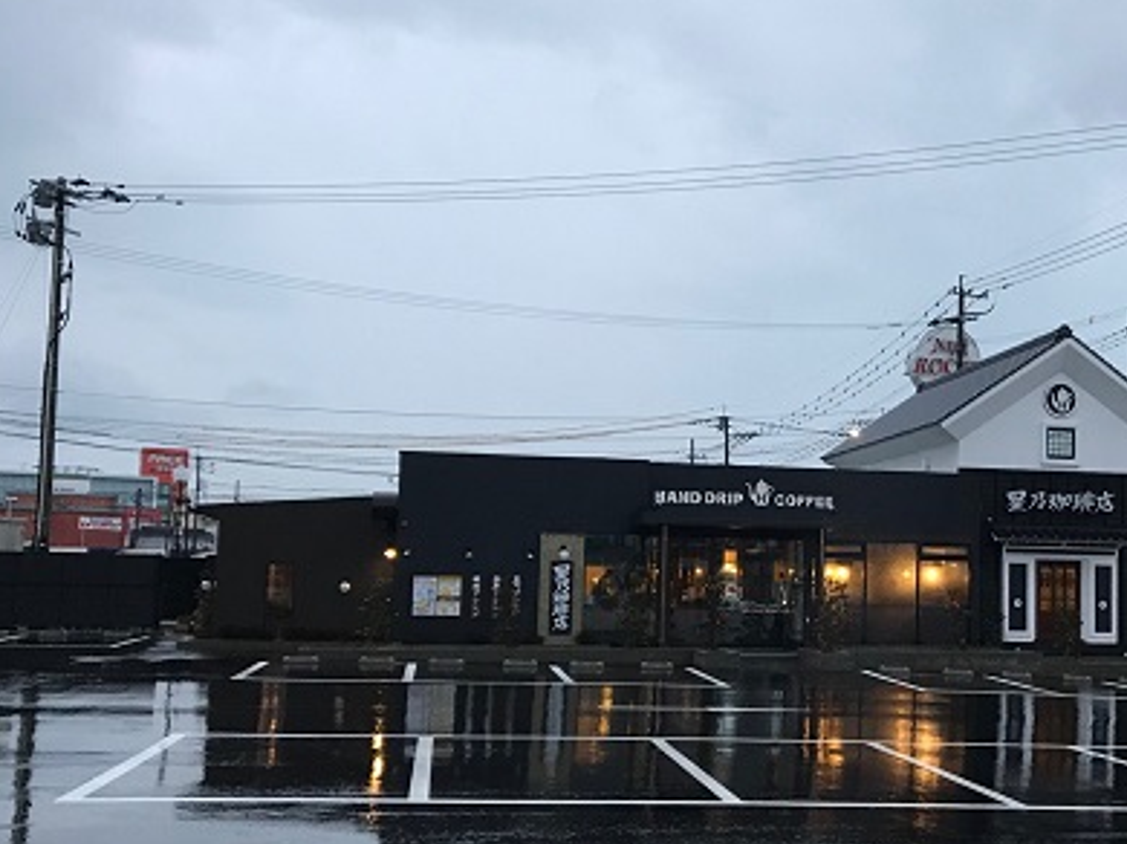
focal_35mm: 46
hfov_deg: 40.3
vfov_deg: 31.4
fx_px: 1497
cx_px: 821
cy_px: 488
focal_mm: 3.99
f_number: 1.8
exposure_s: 1/30
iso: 40
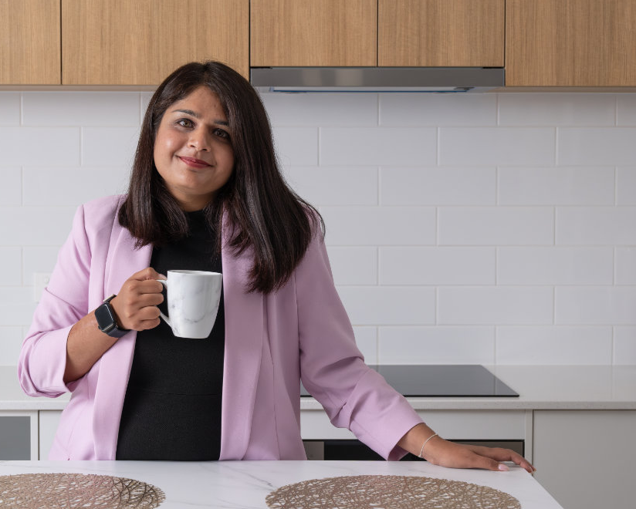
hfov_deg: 25.7
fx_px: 1394
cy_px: 255
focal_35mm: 74
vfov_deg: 20.7
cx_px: 257
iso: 1000
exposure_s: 1/250
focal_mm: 43.2
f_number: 5
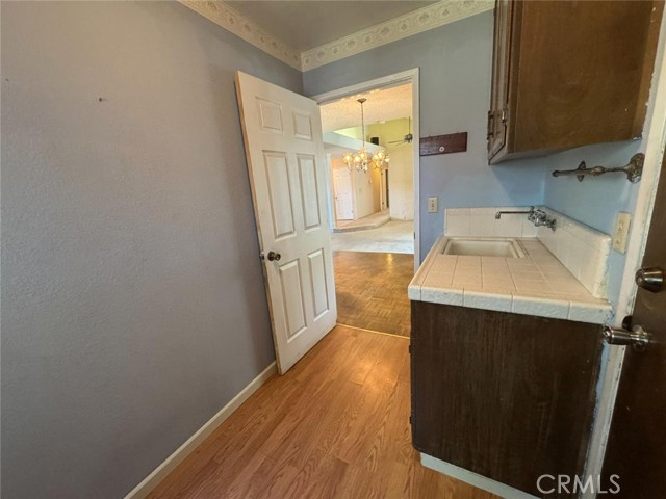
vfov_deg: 85.7
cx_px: 333
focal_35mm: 14
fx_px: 269
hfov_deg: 102.1
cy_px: 250
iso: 320
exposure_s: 1/60
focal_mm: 2.22
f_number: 2.2
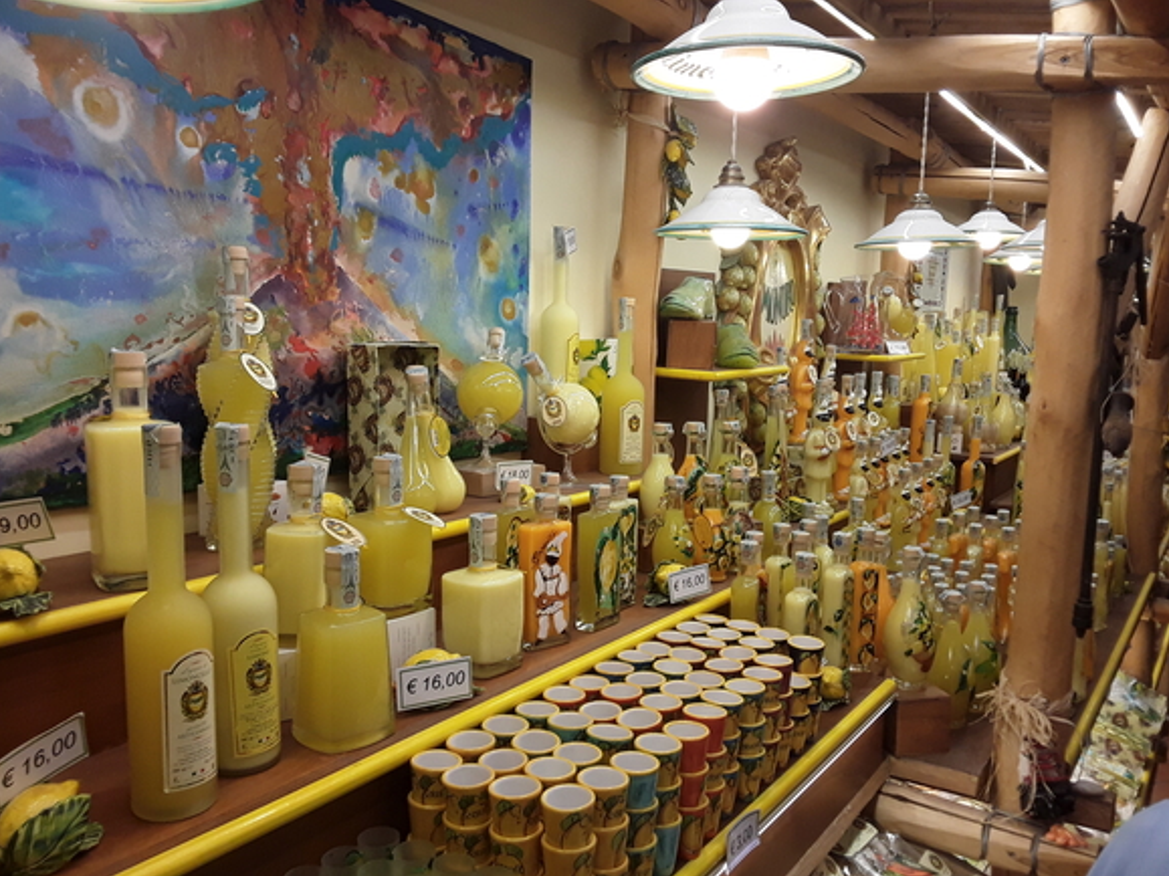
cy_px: 452
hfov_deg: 63.5
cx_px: 592
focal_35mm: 28
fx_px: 945
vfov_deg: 49.7
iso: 50
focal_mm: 2.91
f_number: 1.9
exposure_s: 1/100
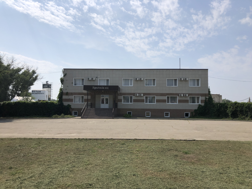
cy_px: 94
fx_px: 204
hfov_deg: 63.4
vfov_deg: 49.7
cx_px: 126
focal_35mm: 28
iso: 25
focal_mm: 3.99
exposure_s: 1/4367
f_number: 1.8
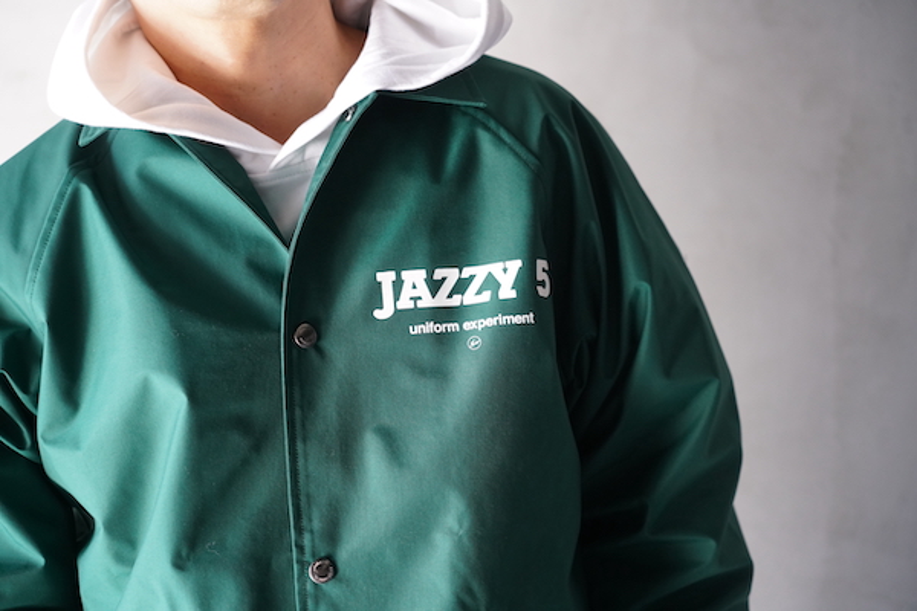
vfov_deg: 18.4
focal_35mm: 74
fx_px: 1885
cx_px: 458
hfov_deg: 27.3
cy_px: 306
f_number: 4
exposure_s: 1/160
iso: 1600
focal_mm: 74
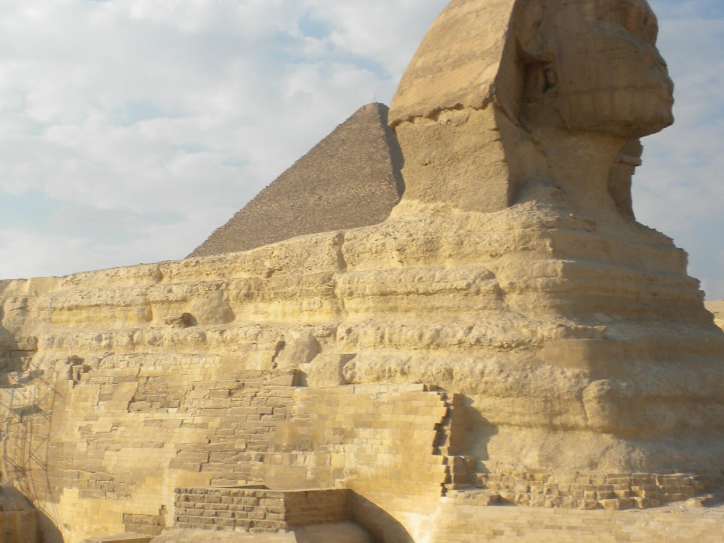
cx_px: 302
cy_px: 296
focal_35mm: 57
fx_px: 1192
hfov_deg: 33.7
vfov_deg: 25.6
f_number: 10
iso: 64
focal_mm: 6.6
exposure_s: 1/109
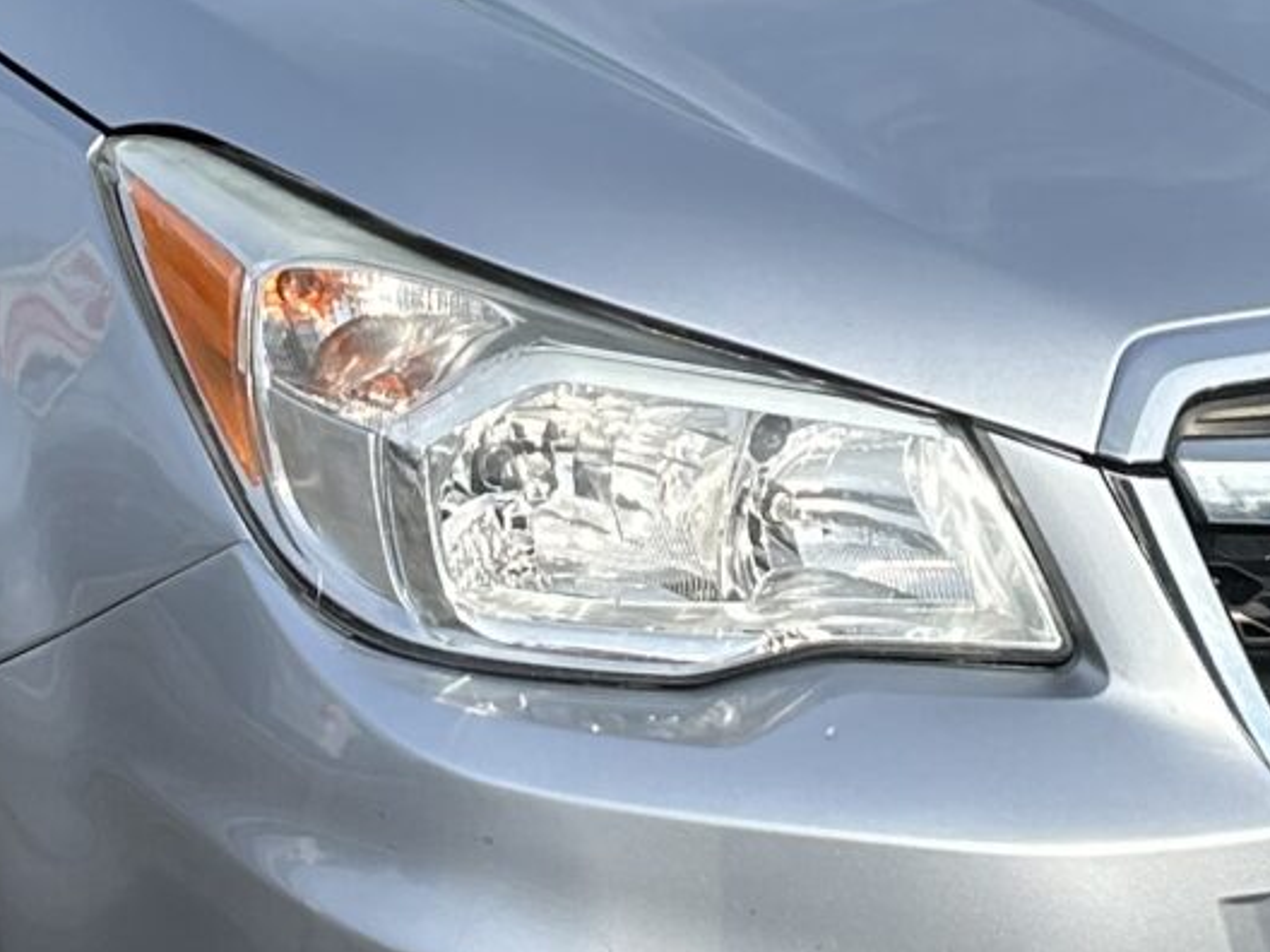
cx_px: 628
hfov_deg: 15.6
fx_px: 4623
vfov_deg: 11.7
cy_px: 127
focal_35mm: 126
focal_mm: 5.7
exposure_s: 1/3257
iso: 50
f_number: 1.5
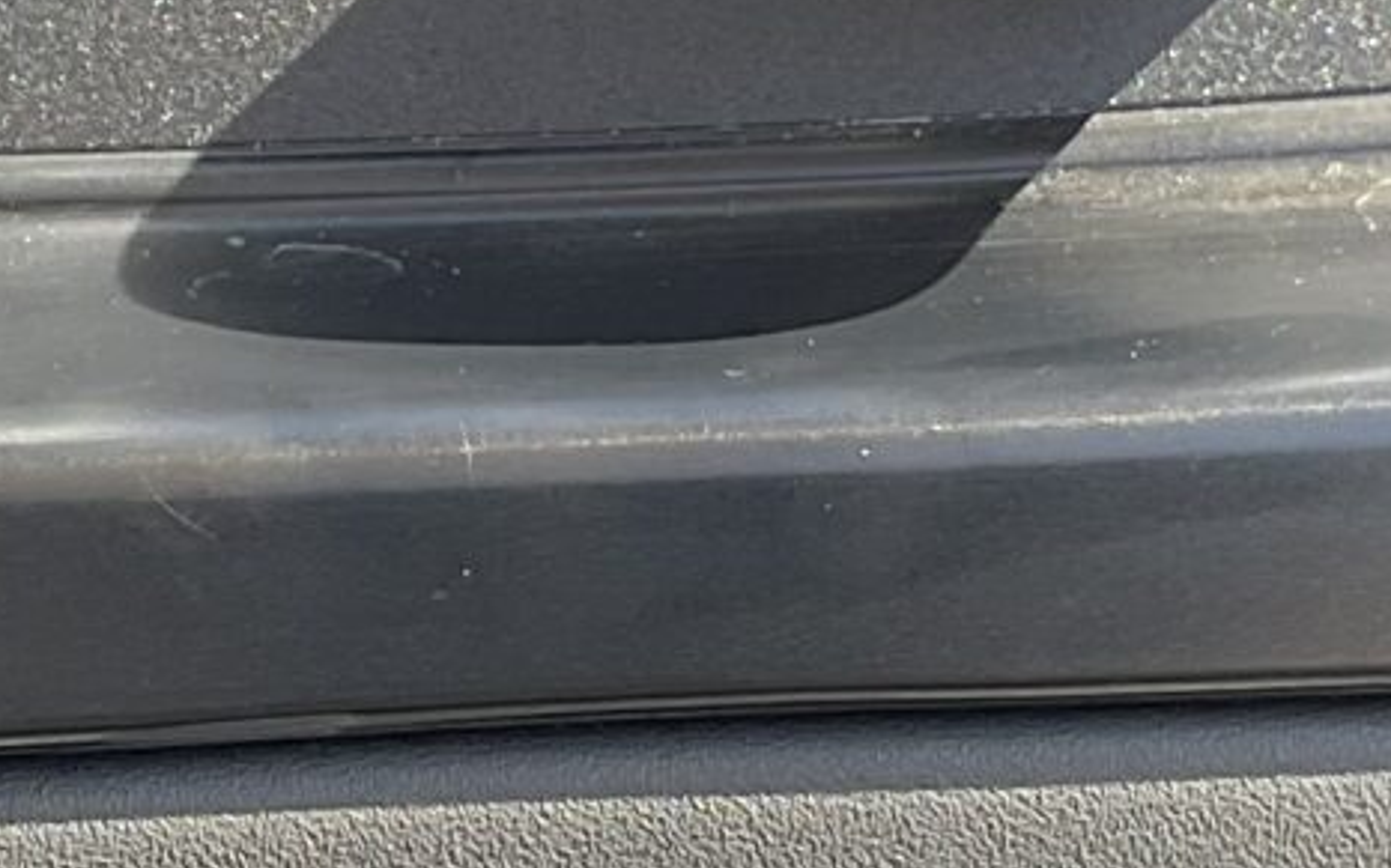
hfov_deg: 12.3
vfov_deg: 7.8
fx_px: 6405
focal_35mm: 169
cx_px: 269
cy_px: 504
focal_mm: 3
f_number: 1.8
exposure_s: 1/120
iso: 16
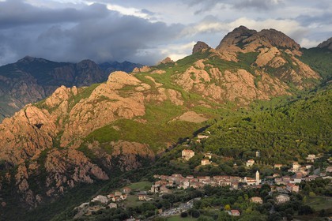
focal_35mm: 70
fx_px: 646
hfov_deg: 28.8
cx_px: 166
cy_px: 110
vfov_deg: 19.5
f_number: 5.6
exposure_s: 1/250
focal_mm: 70
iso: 200
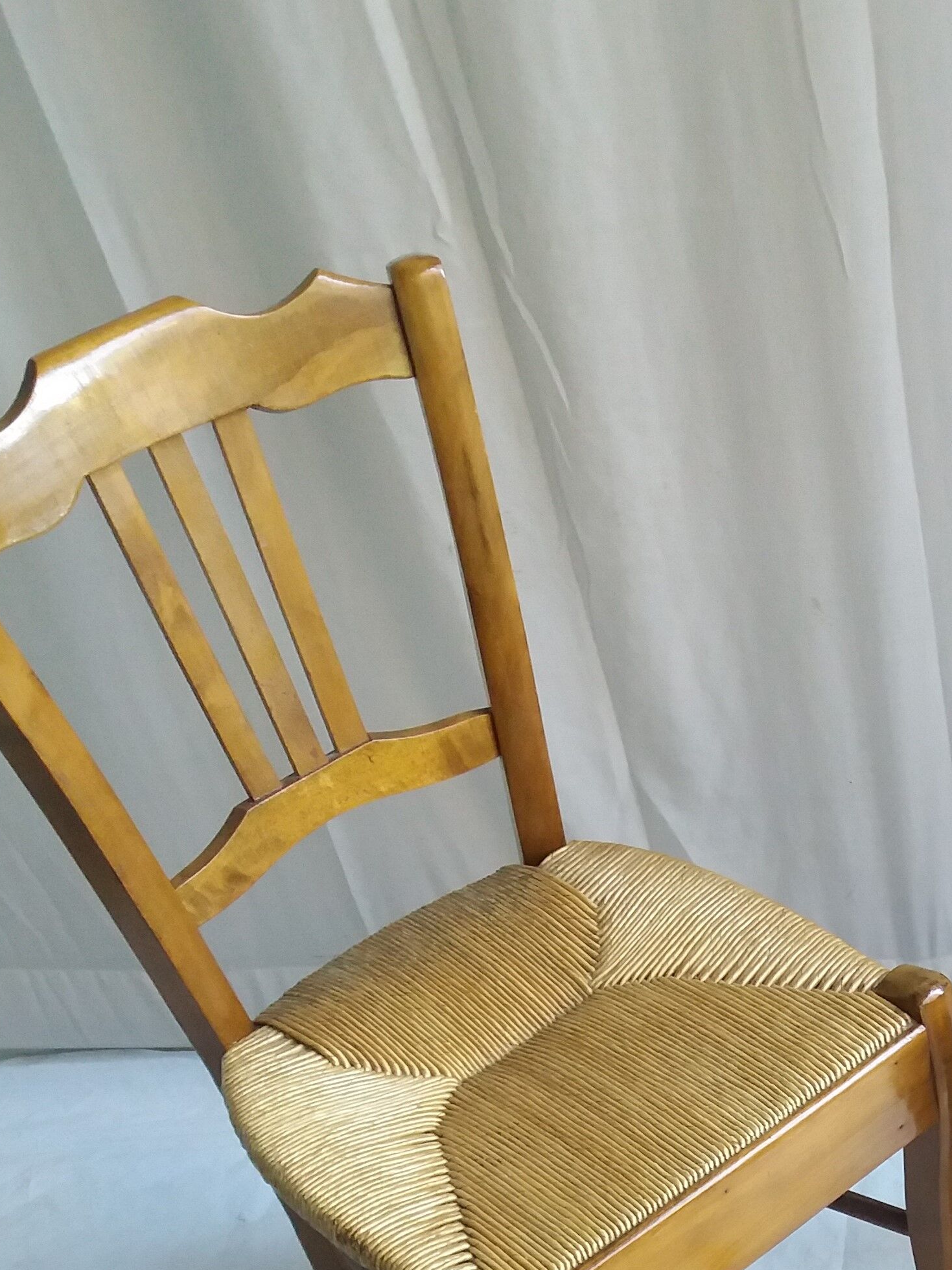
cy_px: 1297
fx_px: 2164
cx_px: 869
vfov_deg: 30.2
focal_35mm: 59
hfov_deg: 24.1
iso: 160
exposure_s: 1/33
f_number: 1.9
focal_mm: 3.7
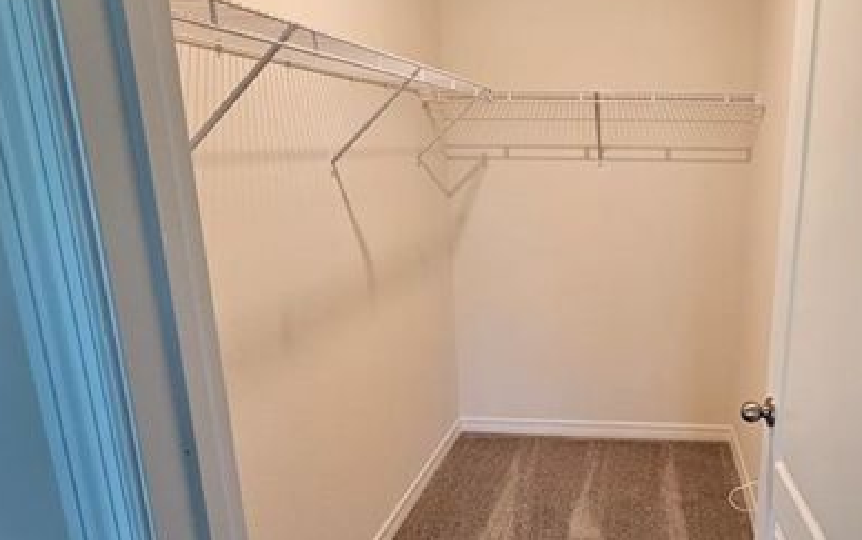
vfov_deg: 49.1
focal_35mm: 25
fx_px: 588
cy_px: 313
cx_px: 599
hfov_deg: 69.7
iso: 200
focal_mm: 2.2
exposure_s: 1/60
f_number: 2.2
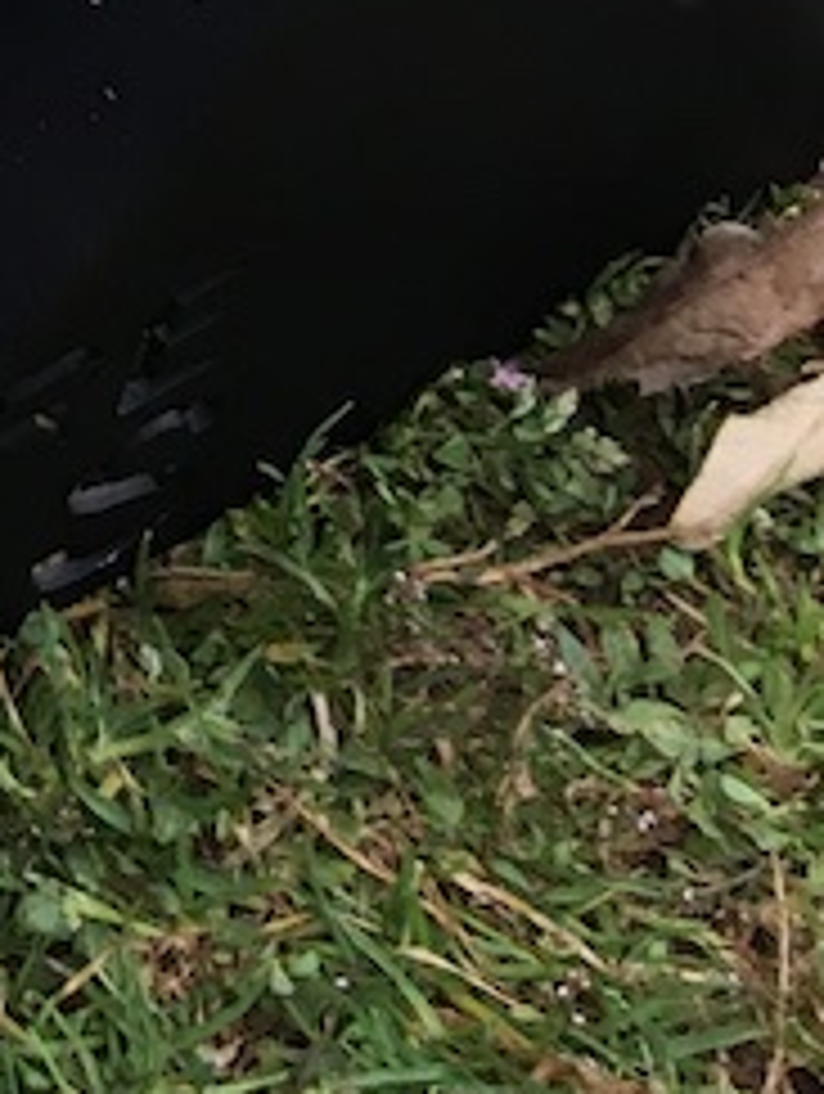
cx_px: -1184
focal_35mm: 143
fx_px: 4527
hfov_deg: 9.3
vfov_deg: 12.1
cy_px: -1162
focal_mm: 4.15
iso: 25
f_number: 2.2
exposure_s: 1/33
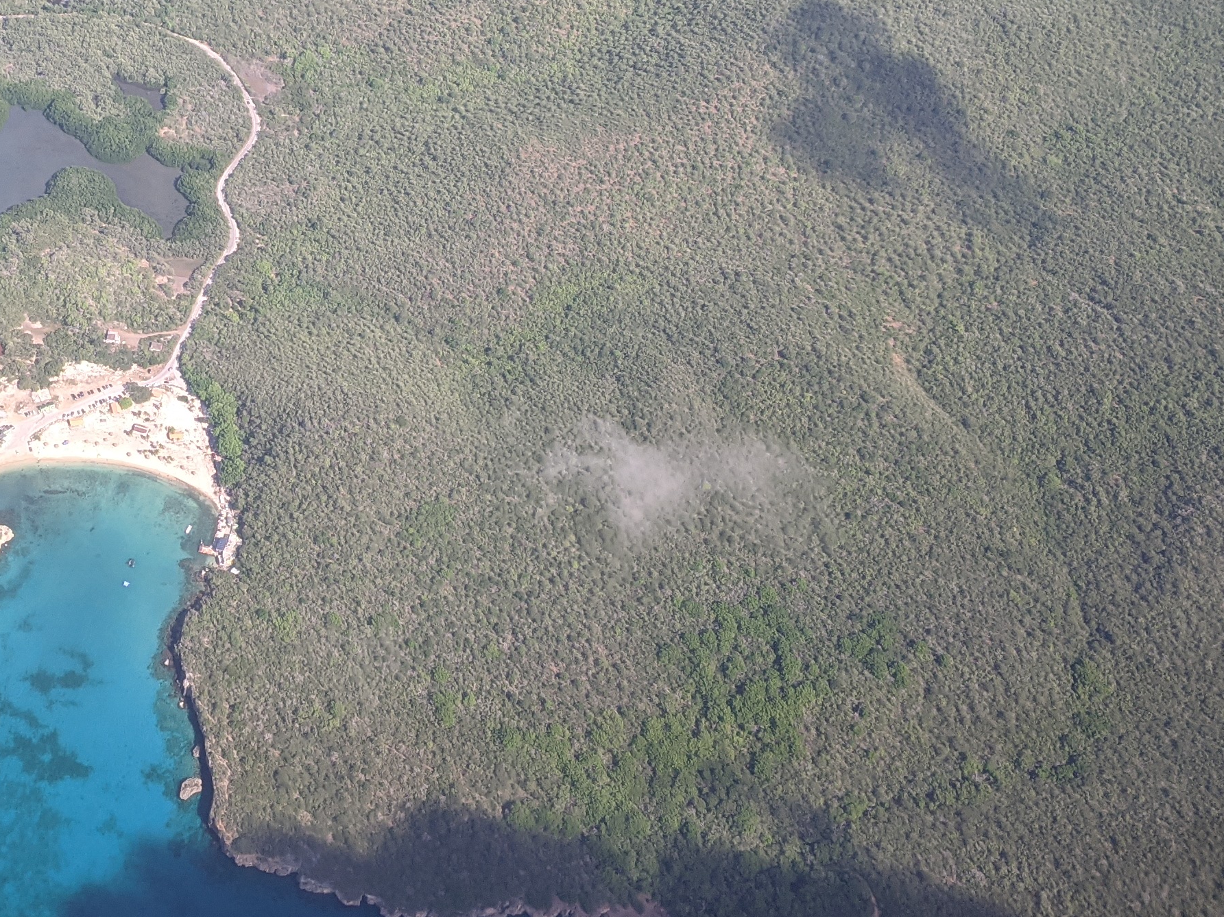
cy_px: 299
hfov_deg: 31.0
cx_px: 261
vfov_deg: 23.9
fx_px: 2156
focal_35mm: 61
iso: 62
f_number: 1.8
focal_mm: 4.44
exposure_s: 1/903
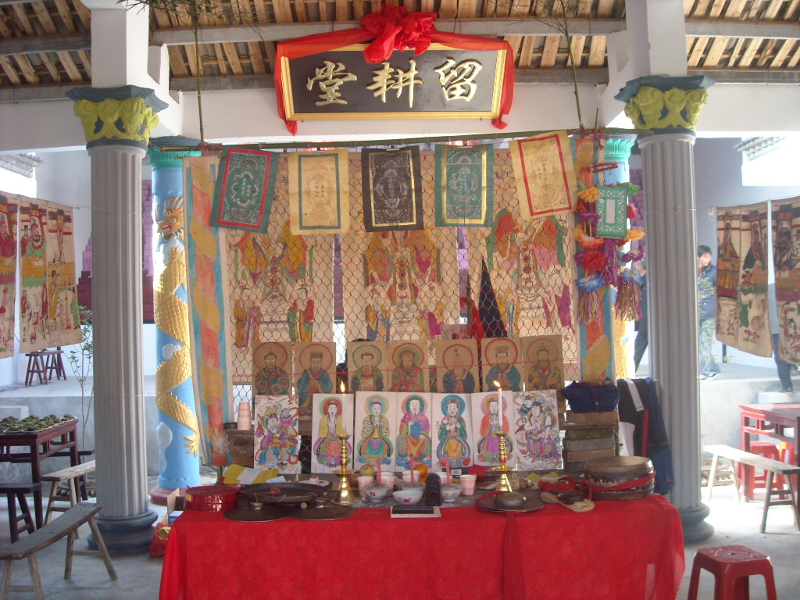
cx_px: 400
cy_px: 300
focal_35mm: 35
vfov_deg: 40.7
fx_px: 809
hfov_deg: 52.6
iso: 141
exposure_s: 1/60
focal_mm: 5.7
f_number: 2.8
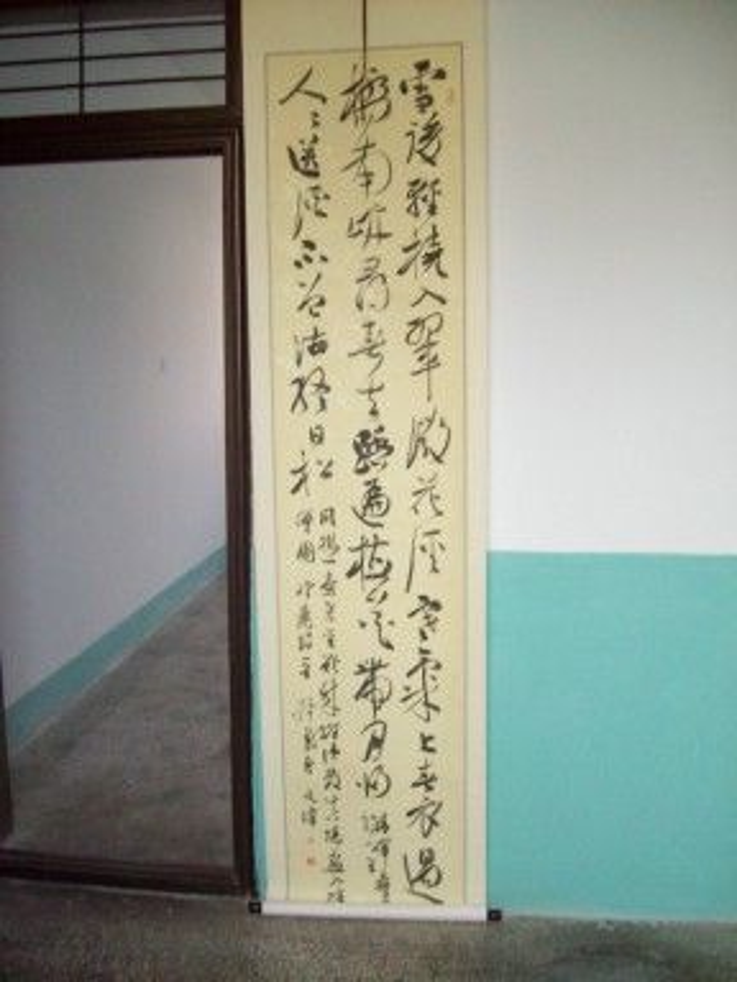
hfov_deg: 39.7
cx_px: 368
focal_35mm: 36
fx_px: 1022
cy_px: 491
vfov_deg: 51.4
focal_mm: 6
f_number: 2.7
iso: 200
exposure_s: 1/92.8
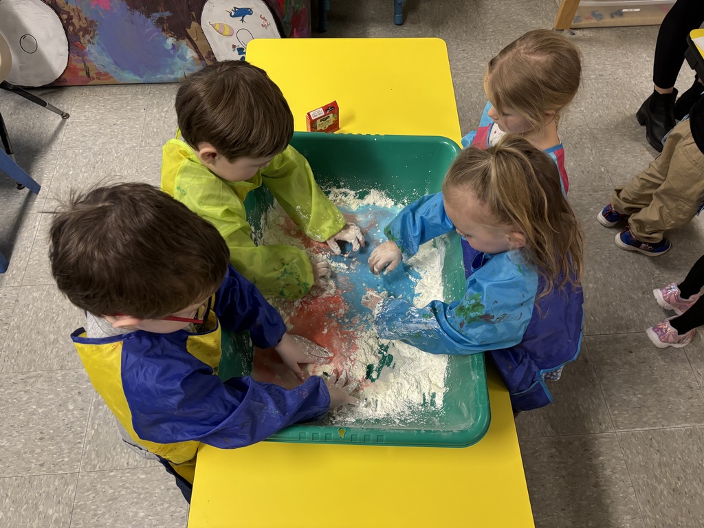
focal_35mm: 26
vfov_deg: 53.1
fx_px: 529
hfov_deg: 67.3
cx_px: 352
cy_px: 264
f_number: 1.6
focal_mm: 5.96
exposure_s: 1/60
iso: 200
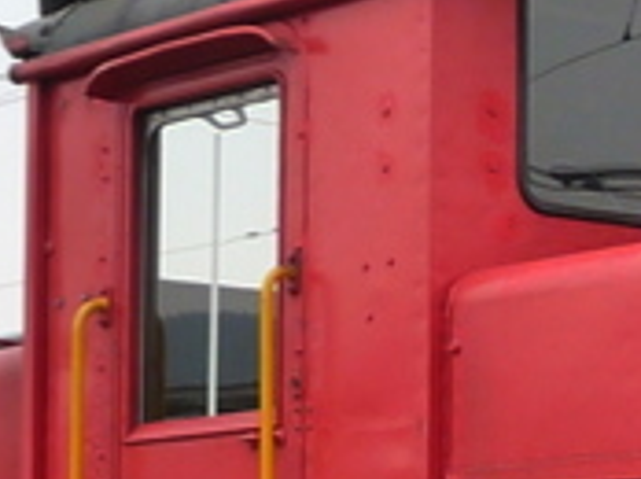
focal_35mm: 184
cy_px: 553
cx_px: 936
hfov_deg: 10.4
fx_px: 3403
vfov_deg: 8.0
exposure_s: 1/125
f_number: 3.5
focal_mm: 5.3
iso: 160
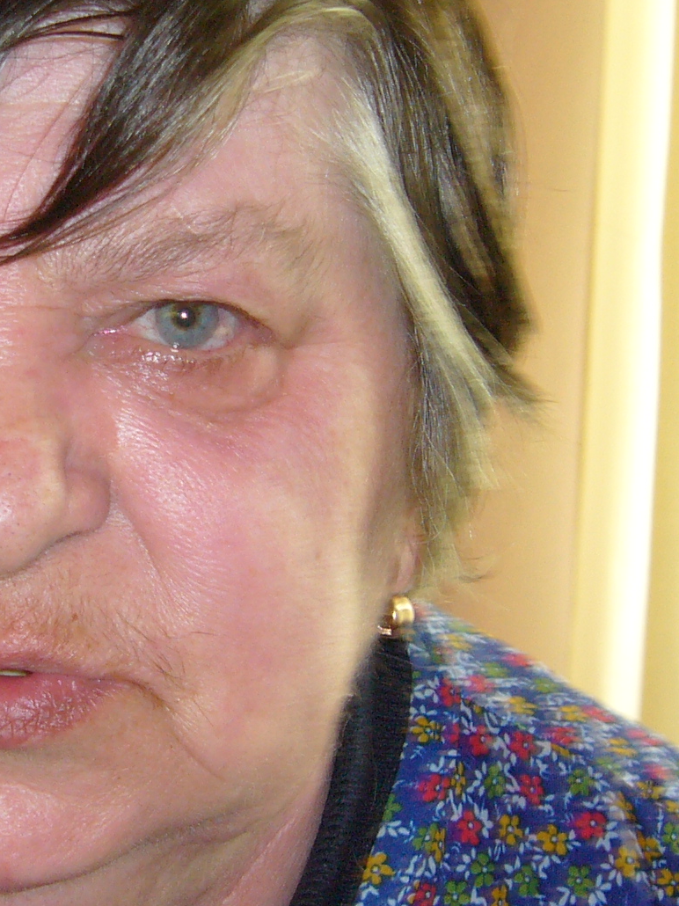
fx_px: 2276
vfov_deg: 22.5
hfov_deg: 16.7
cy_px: 365
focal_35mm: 87
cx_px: 54
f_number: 2.8
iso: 100
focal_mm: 5.8
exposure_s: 1/8
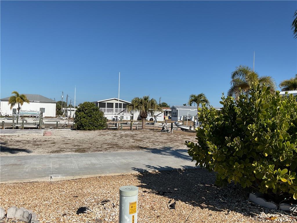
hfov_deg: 61.7
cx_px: 148
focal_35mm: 29
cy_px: 112
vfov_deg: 48.2
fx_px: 249
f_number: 1.8
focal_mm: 3
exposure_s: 1/3534
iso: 16
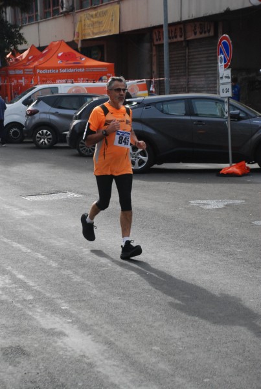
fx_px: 1006
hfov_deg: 14.8
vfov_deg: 21.9
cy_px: 194
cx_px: 130
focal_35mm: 93
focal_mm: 62
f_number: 5.3
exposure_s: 1/1250
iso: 1000
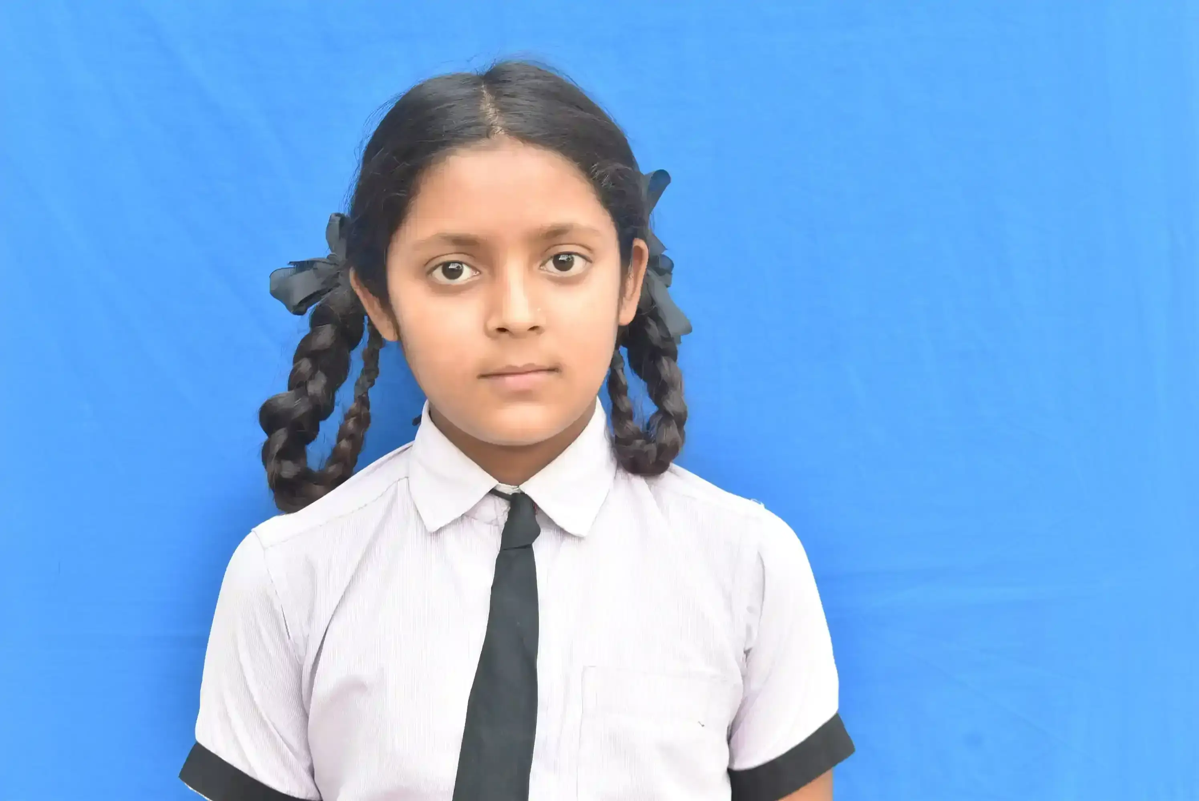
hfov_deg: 26.0
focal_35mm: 78
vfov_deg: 17.5
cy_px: 400
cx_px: 600
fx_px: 2600
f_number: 8
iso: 500
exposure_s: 1/50
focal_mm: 52
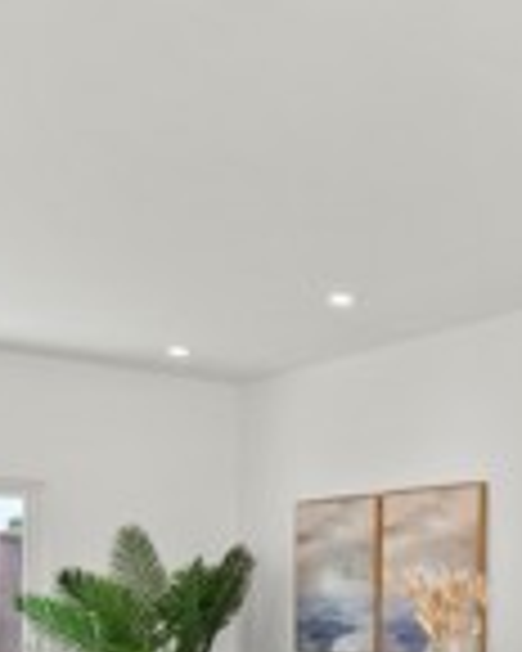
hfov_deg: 22.6
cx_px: 729
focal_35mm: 58
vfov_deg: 30.6
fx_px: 1120
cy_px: 621
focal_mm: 14
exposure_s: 1/6
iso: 640
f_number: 9
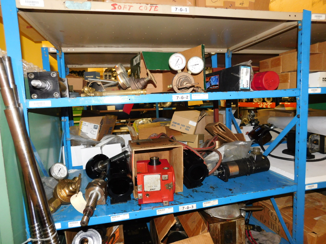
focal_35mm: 23
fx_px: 217
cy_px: 122
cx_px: 163
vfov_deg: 58.9
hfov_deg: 73.9
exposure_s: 1/30
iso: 200
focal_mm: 4
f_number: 3
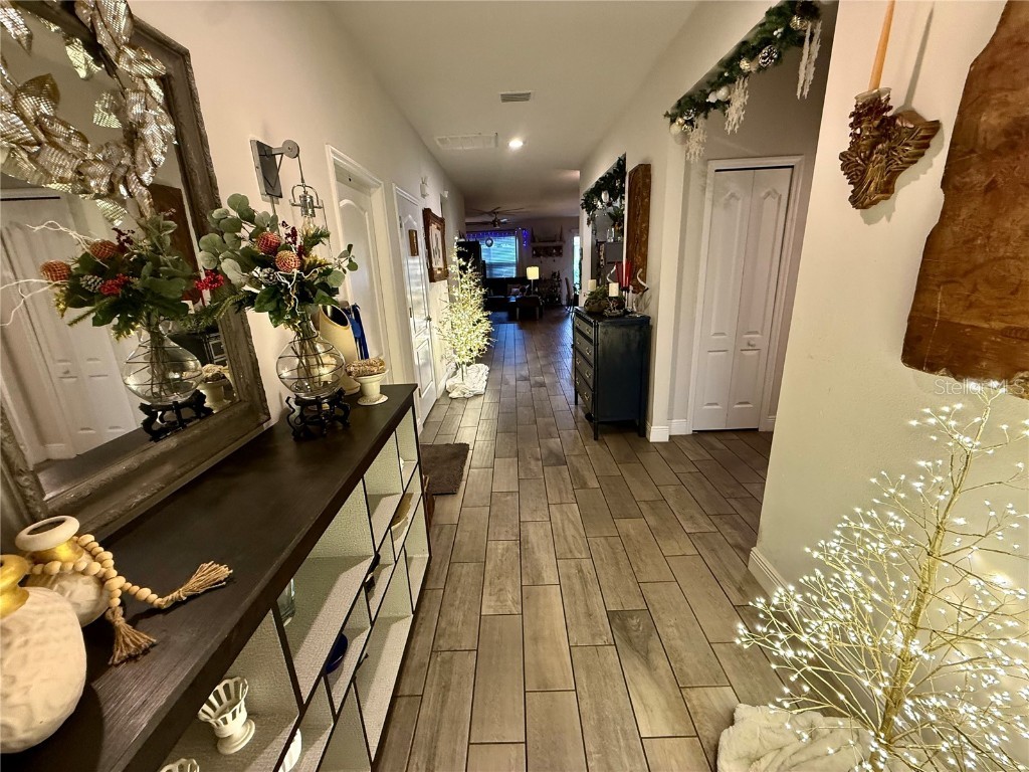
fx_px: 416
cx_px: 514
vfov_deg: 85.7
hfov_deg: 102.1
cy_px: 386
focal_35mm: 14
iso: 400
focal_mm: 2.22
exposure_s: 1/60
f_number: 2.2
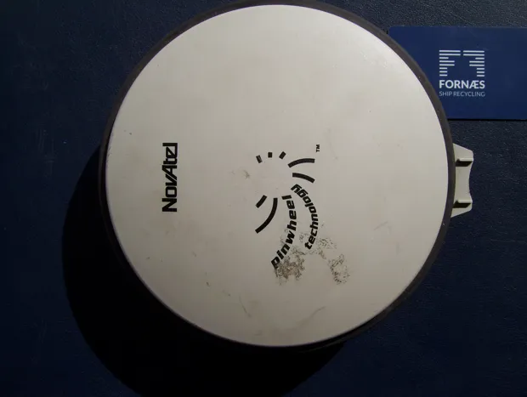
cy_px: 198
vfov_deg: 39.8
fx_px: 549
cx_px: 264
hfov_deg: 51.3
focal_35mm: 36
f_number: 4.8
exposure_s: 1/640
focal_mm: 6
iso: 80
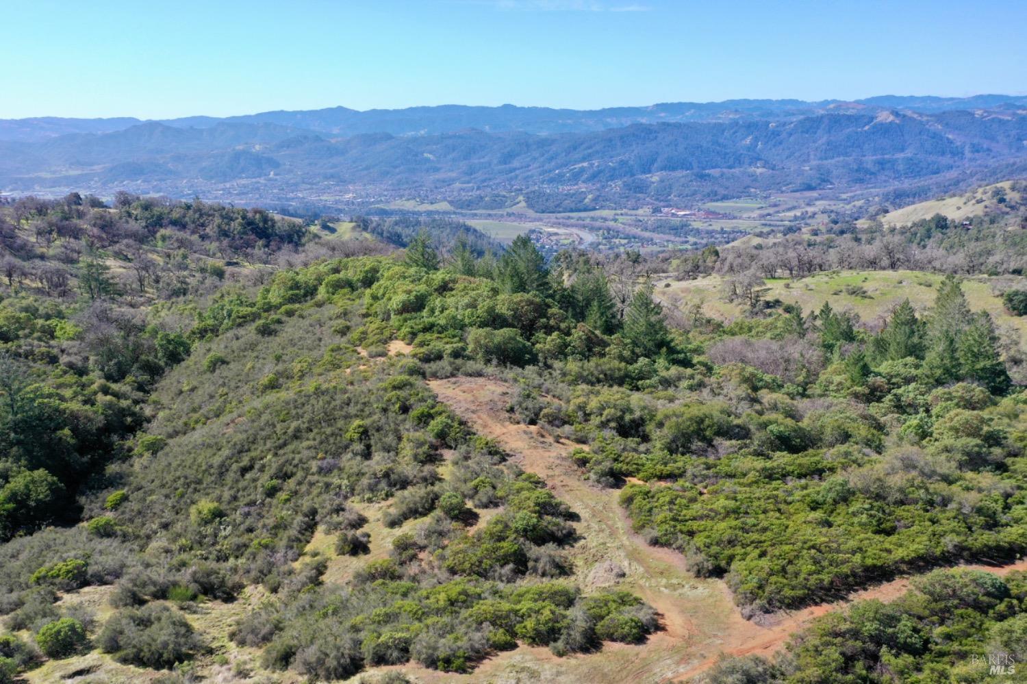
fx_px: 798
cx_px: 514
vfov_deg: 46.4
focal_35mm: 28
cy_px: 342
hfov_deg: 65.5
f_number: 5.6
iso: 100
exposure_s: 1/320
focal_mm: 10.26
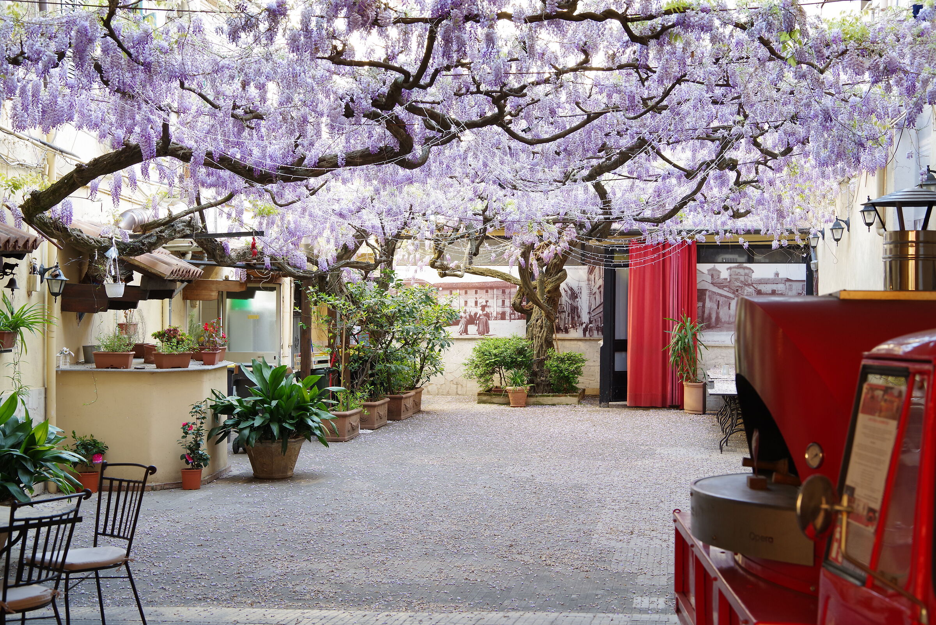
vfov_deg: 23.4
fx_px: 1508
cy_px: 312
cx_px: 468
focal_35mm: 58
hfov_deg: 34.5
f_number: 8
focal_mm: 58
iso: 400
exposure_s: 1/10
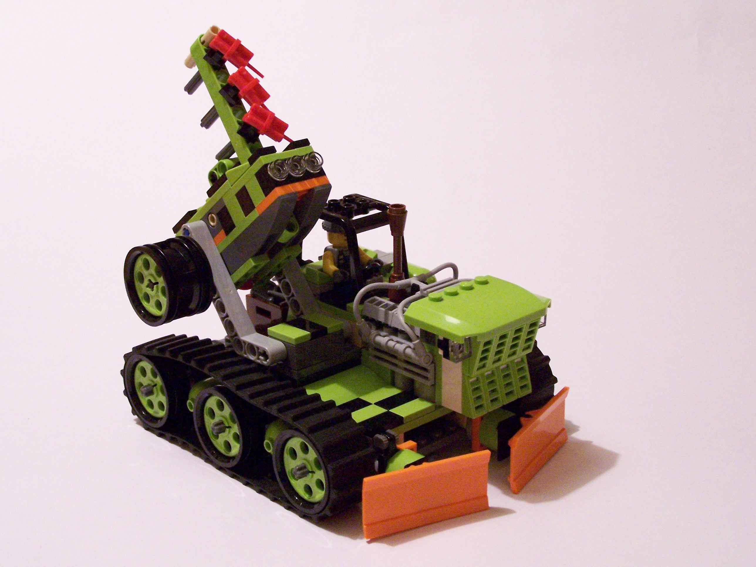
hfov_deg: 32.7
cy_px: 284
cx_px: 378
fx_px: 1289
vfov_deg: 24.8
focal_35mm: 59
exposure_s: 1/15
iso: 400
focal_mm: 9.8
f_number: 3.1
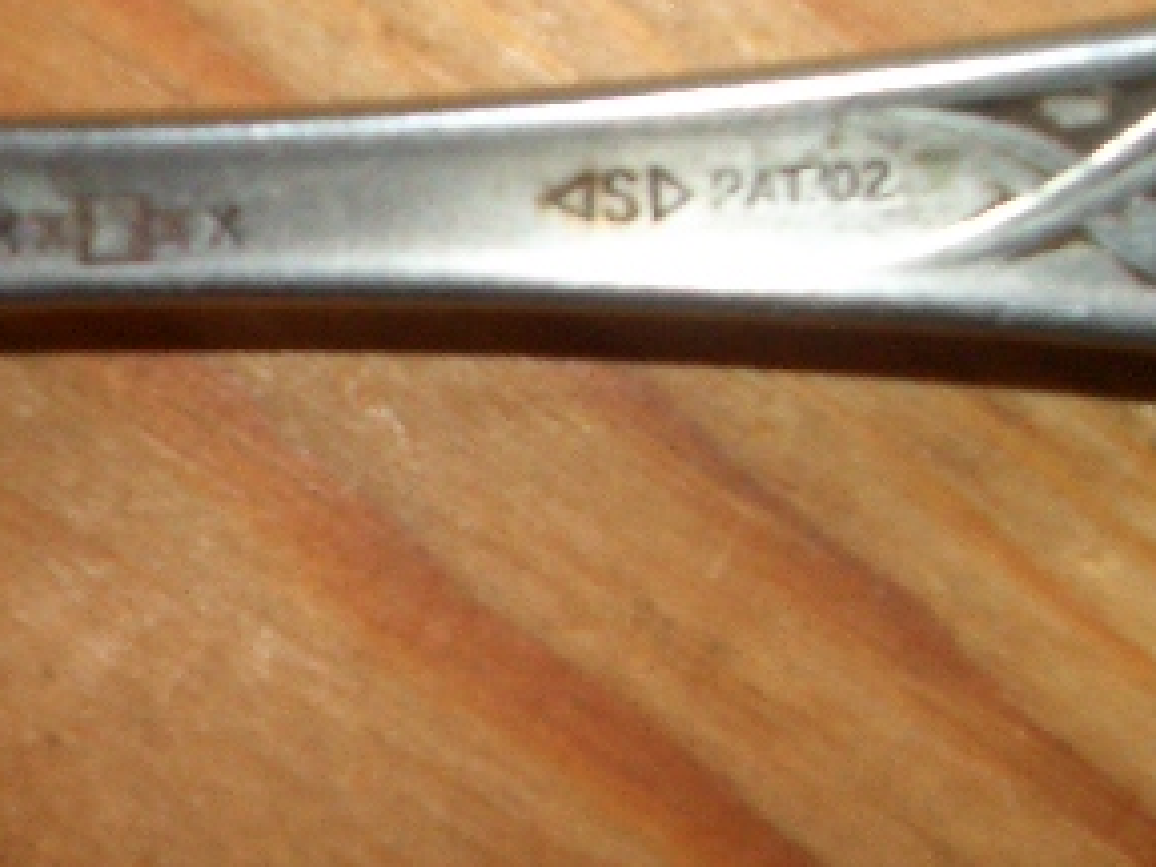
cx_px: 365
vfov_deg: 18.4
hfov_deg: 24.3
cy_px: 265
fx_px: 2672
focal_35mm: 80
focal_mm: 4.8
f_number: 4
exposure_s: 1/40
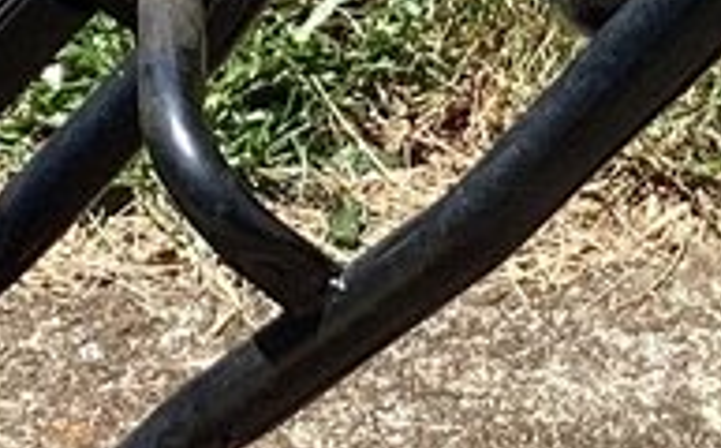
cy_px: -147
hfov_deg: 8.1
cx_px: 663
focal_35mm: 258
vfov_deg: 5.0
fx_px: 5062
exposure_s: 1/754
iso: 25
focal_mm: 3.3
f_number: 2.4
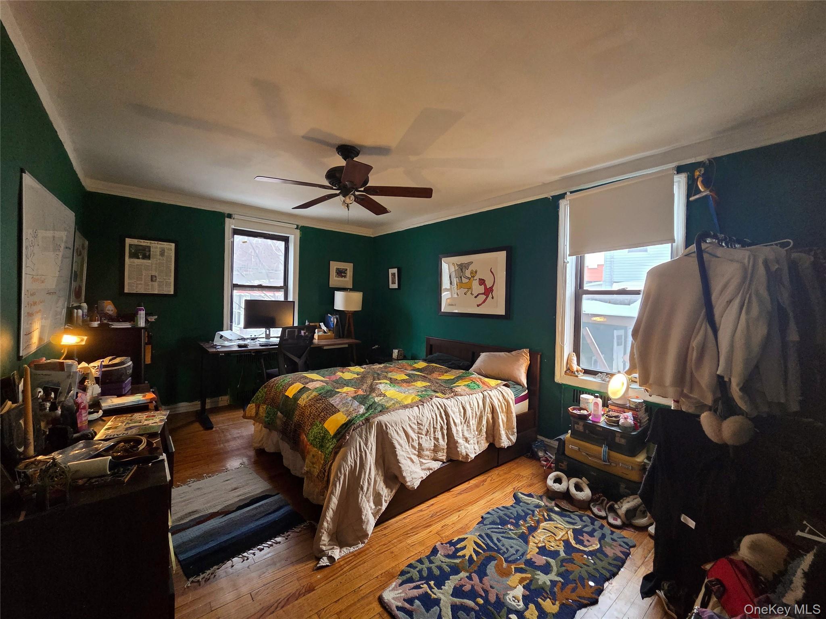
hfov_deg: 106.2
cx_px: 413
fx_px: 310
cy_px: 310
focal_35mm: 13
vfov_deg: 89.9
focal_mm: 2.2
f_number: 2.2
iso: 800
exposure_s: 1/61
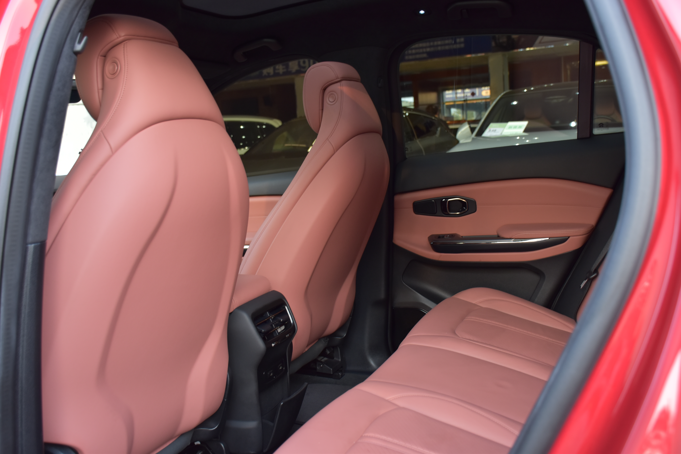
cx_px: 340
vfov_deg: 36.9
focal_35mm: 36
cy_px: 227
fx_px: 681
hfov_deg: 53.1
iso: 400
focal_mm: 24
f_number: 4
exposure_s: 1/60
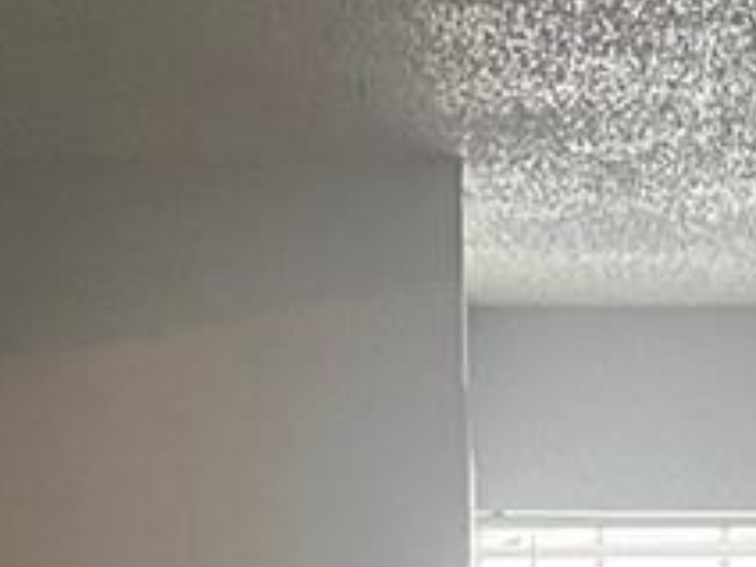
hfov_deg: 10.5
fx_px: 4106
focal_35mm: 188
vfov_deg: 6.8
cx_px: 489
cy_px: 1933
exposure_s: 1/60
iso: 200
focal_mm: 5.7
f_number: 1.5
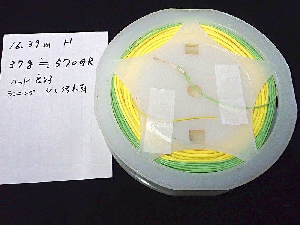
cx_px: 150
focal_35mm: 30
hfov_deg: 60.0
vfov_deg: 46.8
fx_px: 260
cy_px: 112
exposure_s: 1/125
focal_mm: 5.5
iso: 800
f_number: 3.2
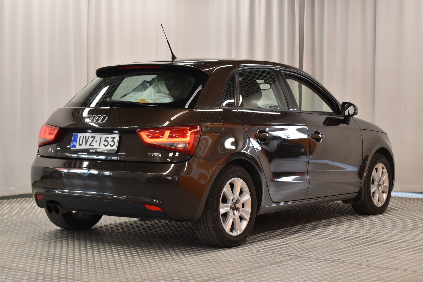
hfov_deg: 28.1
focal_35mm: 72
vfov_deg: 18.9
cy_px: 141
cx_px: 212
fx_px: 846
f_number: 6.3
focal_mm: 48
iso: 400
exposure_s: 1/13
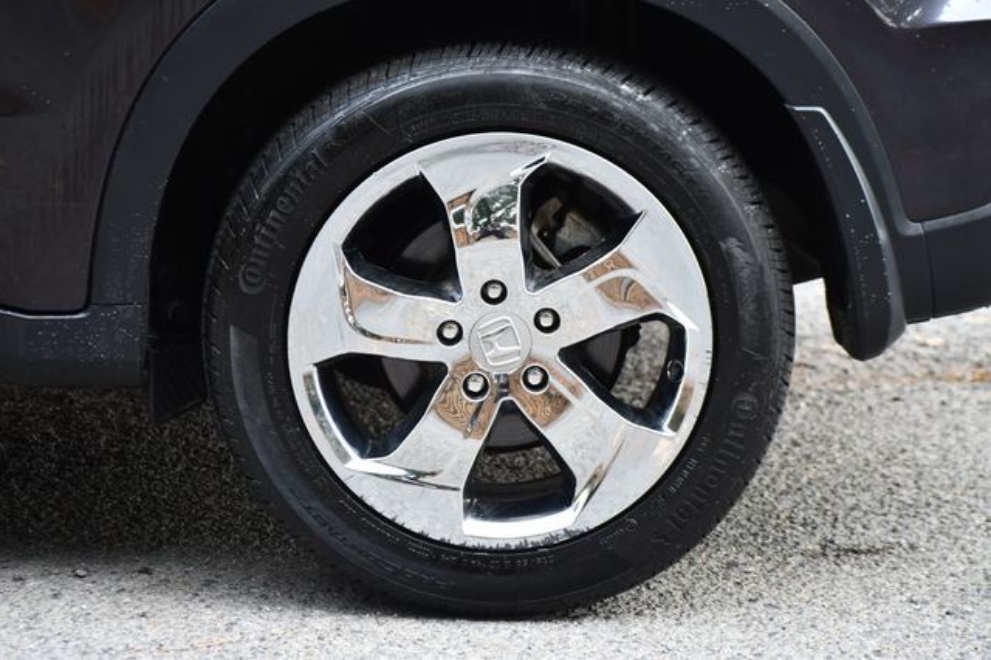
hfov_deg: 14.5
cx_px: 496
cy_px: 330
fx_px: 3907
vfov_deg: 9.7
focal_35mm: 142
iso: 640
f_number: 4.8
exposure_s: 1/250
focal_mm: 95
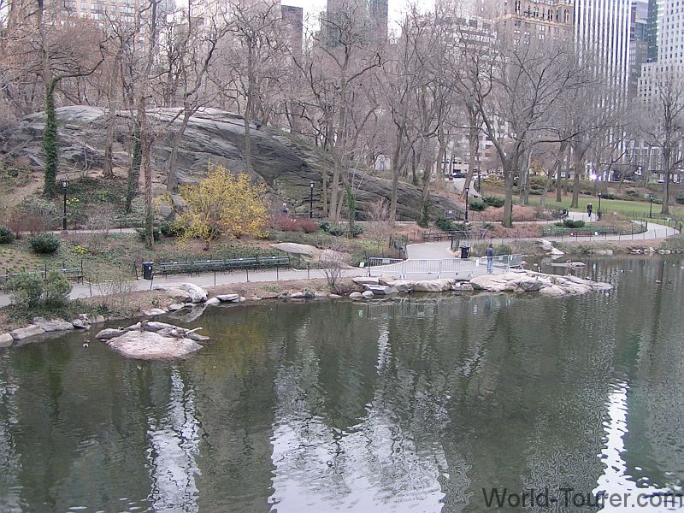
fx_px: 751
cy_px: 256
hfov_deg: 49.0
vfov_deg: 37.7
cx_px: 342
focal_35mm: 38
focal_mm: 5.8
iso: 50
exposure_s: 1/60
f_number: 4
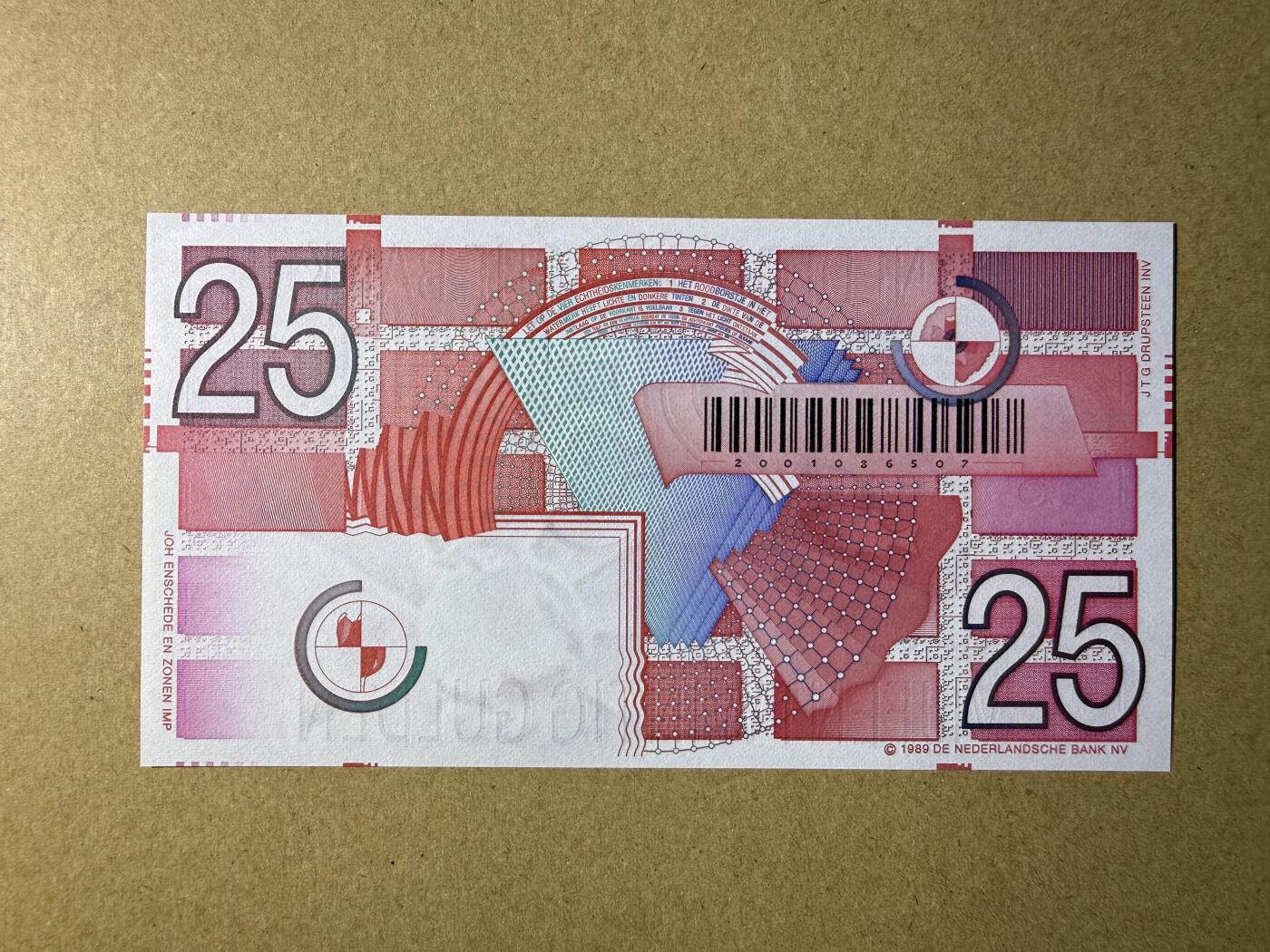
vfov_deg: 54.9
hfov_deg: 69.4
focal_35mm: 25
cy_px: 476
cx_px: 635
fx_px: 917
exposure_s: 1/100
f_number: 2.2
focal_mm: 2.22
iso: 64
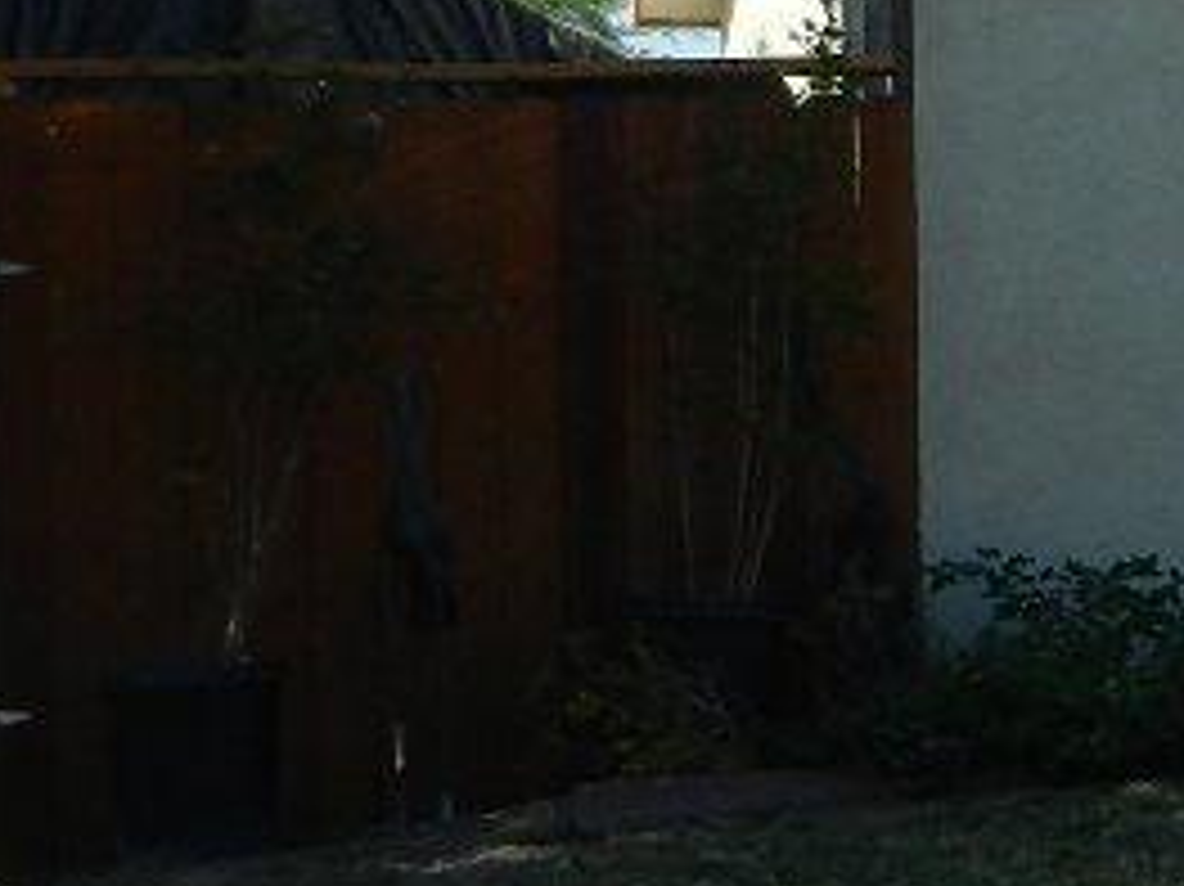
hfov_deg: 14.9
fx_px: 3863
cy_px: 189
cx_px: 2206
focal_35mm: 113
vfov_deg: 13.0
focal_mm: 5.1
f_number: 3.6
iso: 160
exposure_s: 1/1000
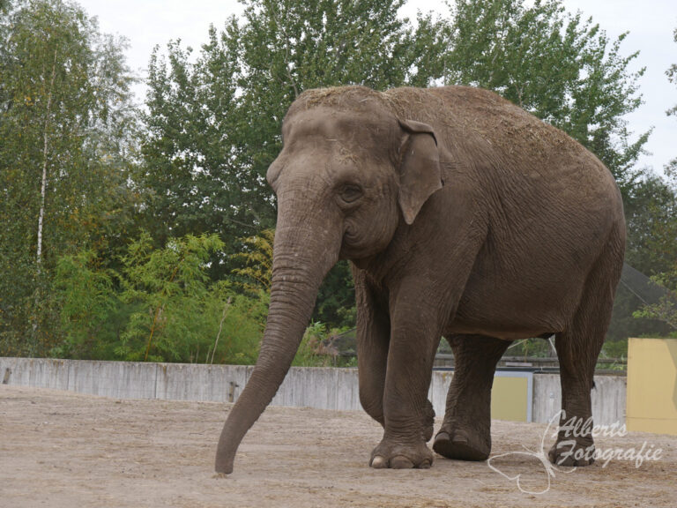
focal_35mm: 130
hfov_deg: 15.2
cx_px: 338
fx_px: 2542
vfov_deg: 11.4
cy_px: 254
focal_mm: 65
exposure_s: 1/250
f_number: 5.3
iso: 200
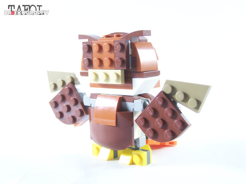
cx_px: 123
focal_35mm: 59
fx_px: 419
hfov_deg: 32.7
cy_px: 92
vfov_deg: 24.8
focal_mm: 9.8
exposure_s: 1/60
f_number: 3.1
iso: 400
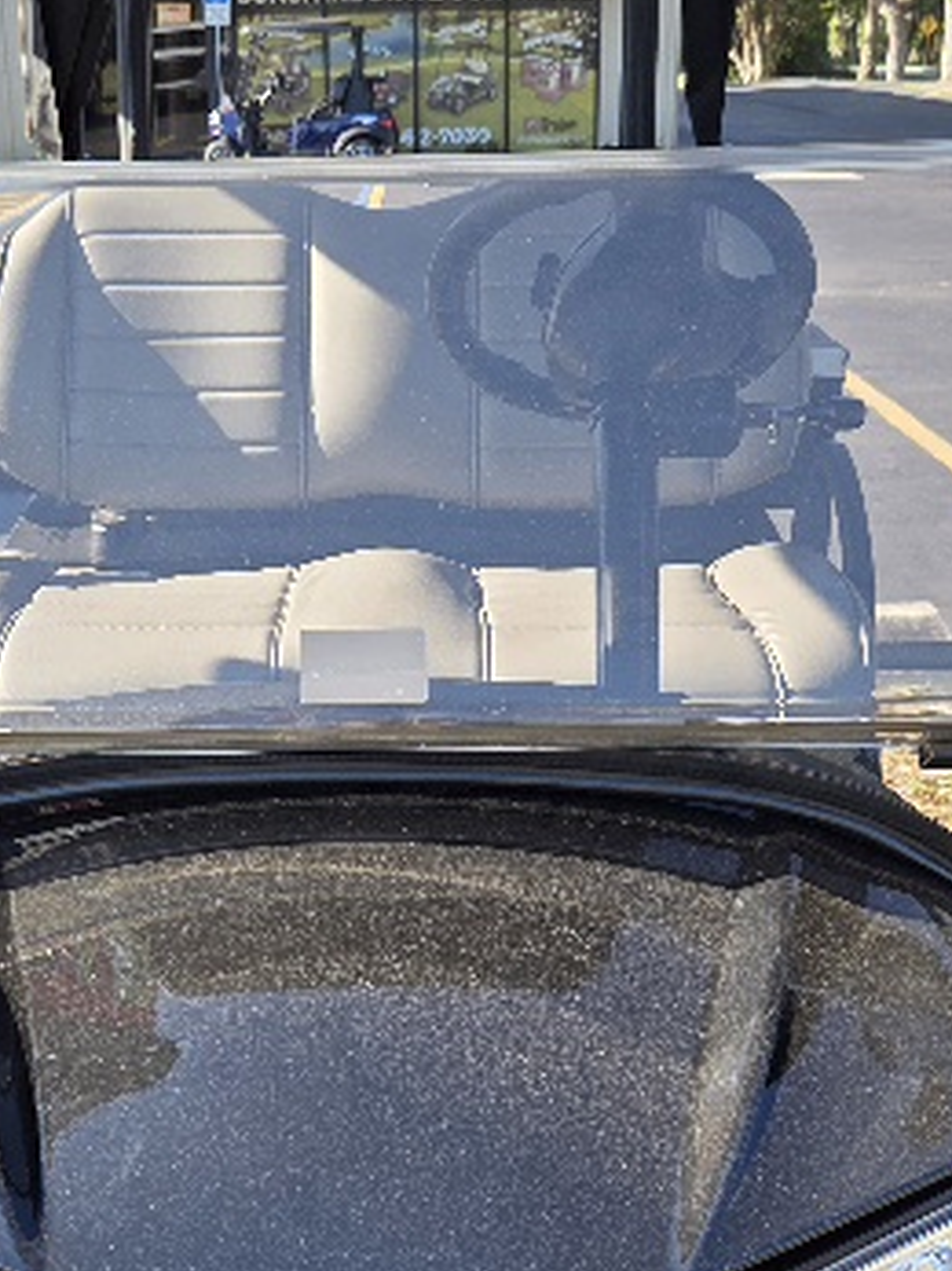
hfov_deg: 27.4
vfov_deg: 36.1
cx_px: 333
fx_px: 1945
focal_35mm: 53
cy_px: 751
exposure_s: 1/1111
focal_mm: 5.4
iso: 80
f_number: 1.8
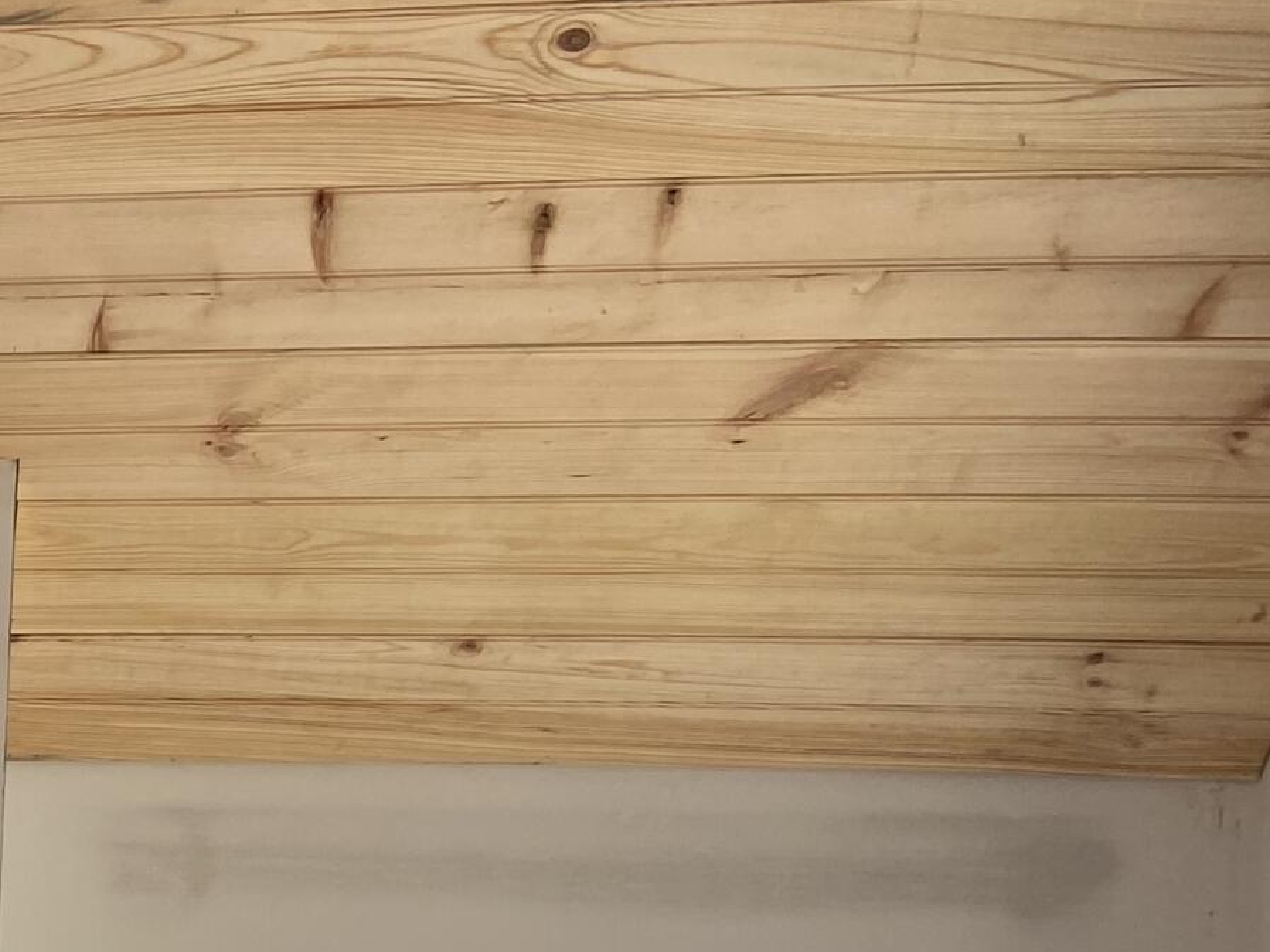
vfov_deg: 16.3
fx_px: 3191
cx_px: -708
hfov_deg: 19.3
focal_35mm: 87
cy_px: 1128
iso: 32
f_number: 1.8
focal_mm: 4.25
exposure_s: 1/285
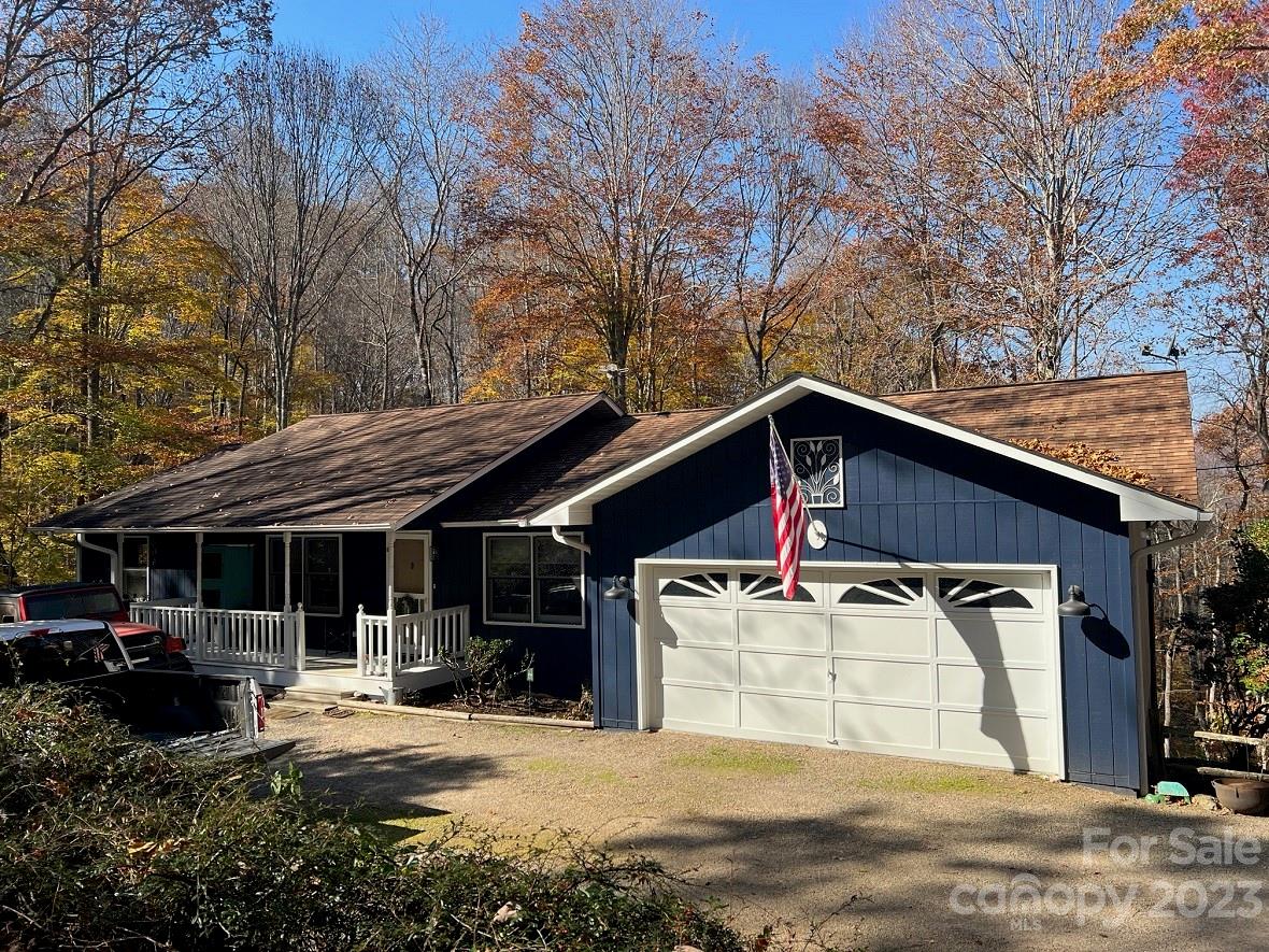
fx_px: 953
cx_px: 634
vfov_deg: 53.1
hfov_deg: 67.3
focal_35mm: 26
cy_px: 476
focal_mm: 5.7
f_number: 1.5
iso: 50
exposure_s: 1/2083
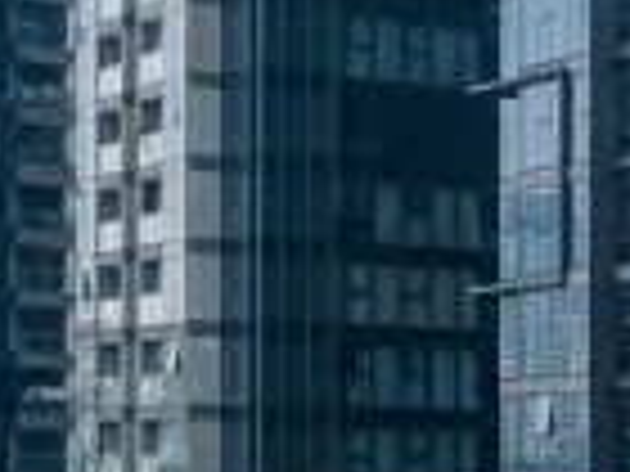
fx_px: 2493
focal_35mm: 137
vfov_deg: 10.7
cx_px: 1678
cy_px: 510
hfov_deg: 11.1
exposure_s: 1/160
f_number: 9
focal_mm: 12.29
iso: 100
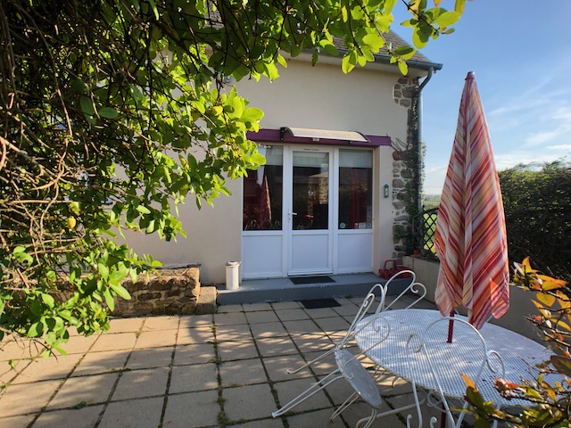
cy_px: 214
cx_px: 286
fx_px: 462
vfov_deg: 49.7
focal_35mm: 28
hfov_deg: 63.4
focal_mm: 3.99
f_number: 1.8
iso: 20
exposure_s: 1/516
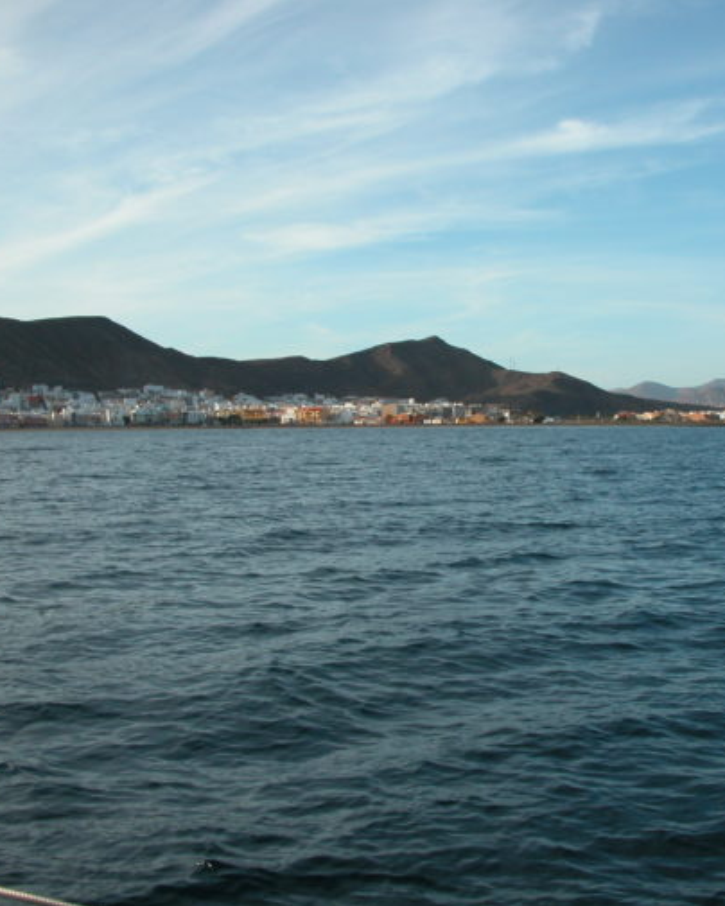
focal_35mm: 46
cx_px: 501
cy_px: 456
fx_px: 1234
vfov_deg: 40.3
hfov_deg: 32.4
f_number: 5.6
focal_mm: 8.9
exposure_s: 1/272
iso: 100
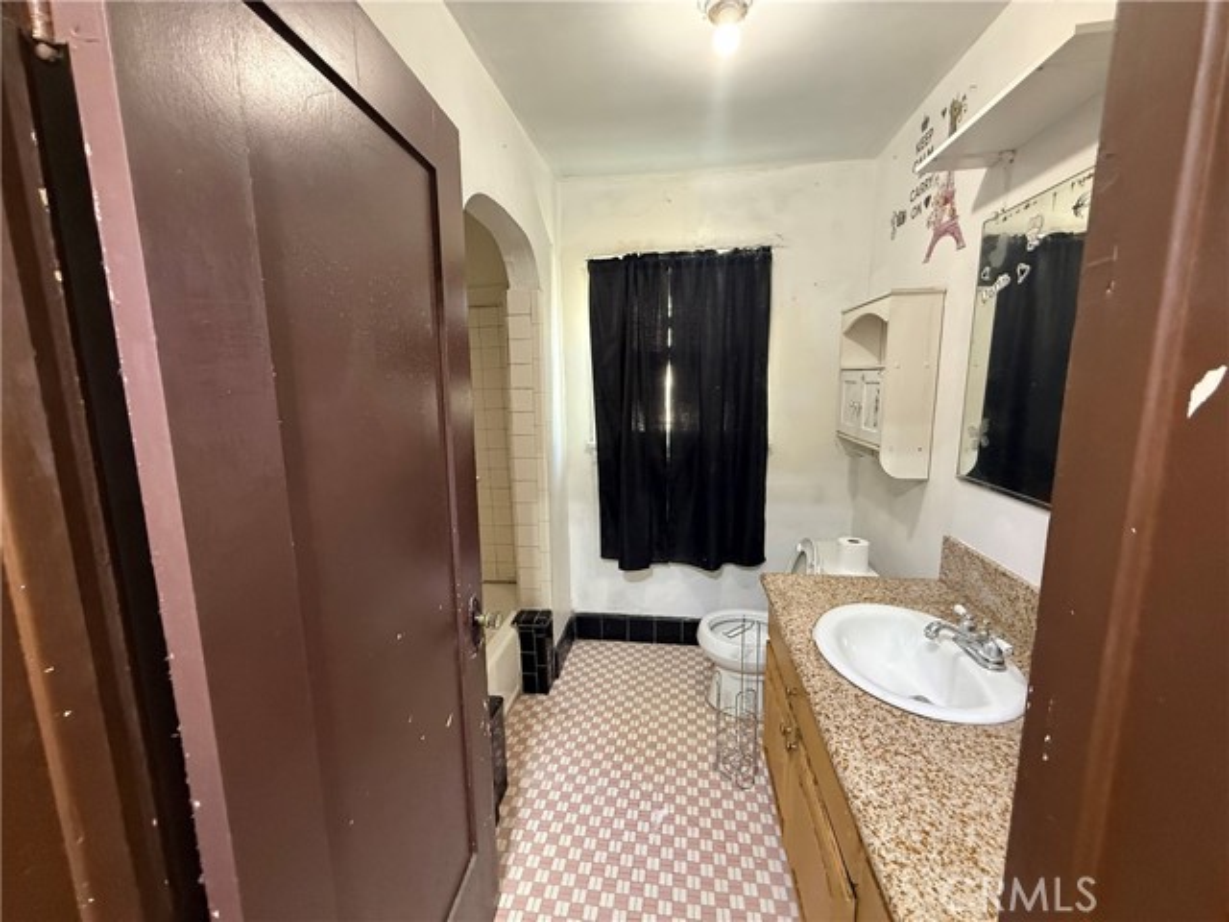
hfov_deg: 102.1
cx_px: 614
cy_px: 461
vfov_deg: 85.7
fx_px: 497
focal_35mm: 14
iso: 640
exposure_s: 1/60
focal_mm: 2.22
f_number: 2.2
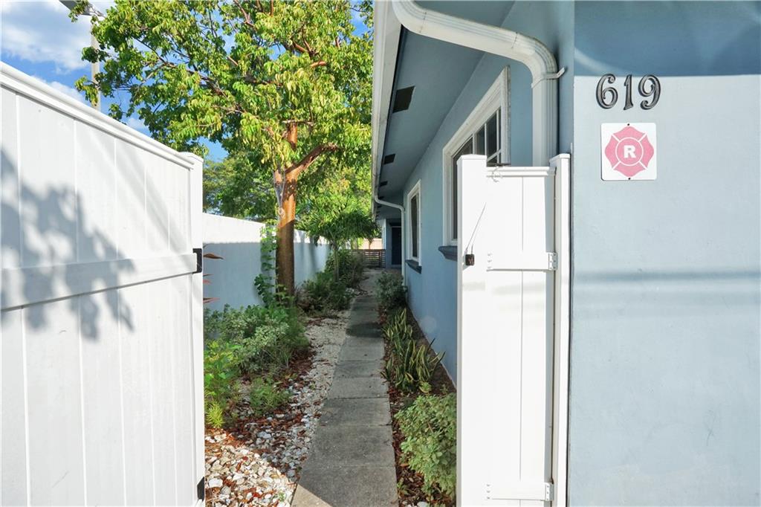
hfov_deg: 86.9
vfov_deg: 64.5
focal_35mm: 19
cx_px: 380
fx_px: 401
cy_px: 254
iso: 500
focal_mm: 19
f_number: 22
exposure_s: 1/160
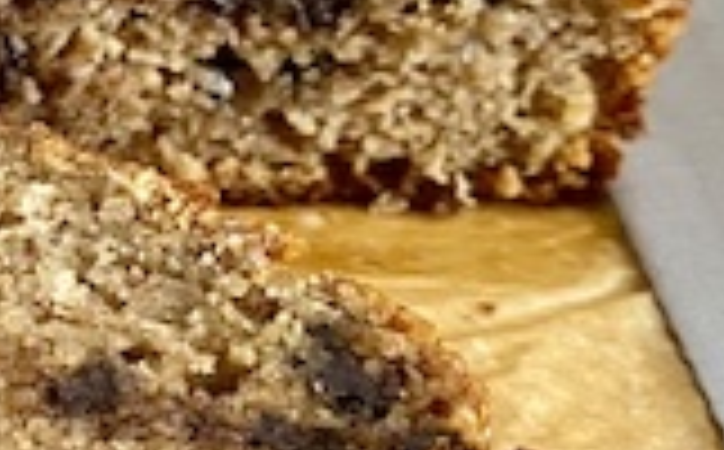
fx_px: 2029
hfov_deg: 18.6
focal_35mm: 103
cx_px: -261
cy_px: 58
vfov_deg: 12.6
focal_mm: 4.25
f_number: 1.8
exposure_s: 1/60
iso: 400
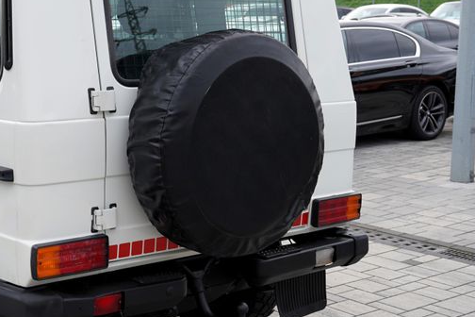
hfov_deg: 30.7
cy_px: 160
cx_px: 60
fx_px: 831
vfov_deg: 21.6
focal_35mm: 63
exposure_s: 1/100
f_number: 5
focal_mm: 31
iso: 100
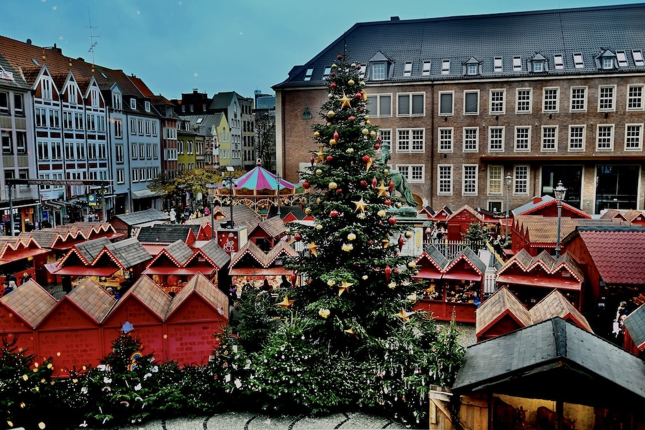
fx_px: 520
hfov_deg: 63.7
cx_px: 322
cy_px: 215
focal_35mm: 29
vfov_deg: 45.0
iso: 140
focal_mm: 29
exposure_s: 1/100
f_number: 2.8
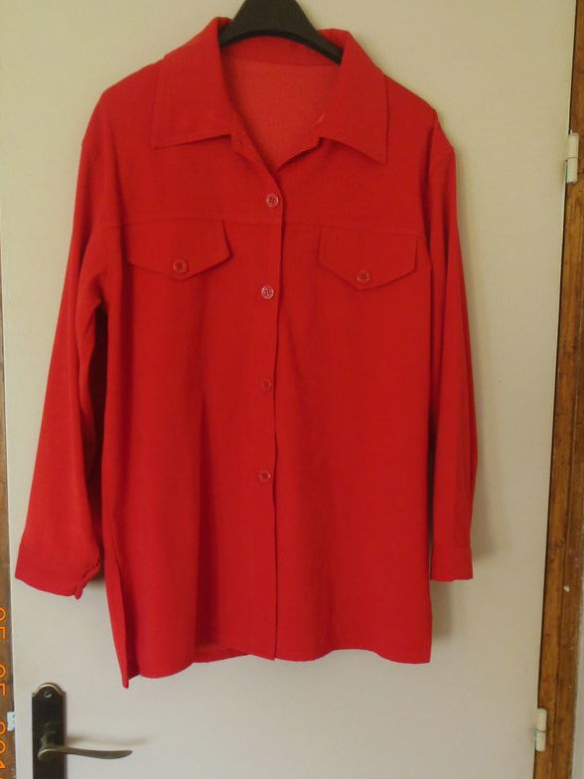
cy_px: 450
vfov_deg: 49.9
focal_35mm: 37
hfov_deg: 38.7
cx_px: 295
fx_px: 832
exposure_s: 1/30
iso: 400
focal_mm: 5.2
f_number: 3.3
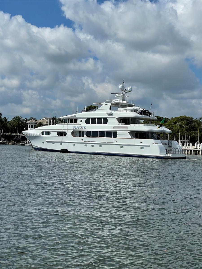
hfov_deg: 28.0
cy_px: 134
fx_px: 405
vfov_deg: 36.8
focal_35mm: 52
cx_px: 101
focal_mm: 6
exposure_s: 1/3984
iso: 25
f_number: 2
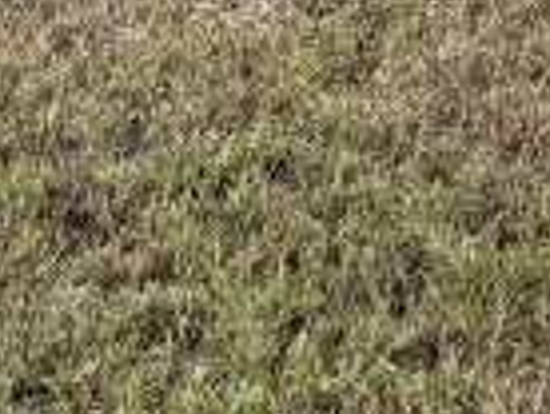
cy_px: -581
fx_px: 2833
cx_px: 1315
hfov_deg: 9.8
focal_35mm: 178
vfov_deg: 7.8
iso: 80
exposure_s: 1/4049
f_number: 1.78
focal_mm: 6.76
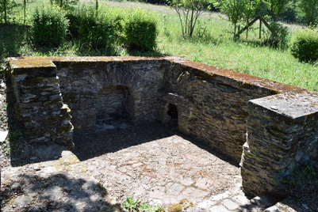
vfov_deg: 48.0
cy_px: 106
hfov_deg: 67.3
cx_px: 159
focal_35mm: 27
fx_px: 239
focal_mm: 18
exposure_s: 1/250
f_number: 8
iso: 280
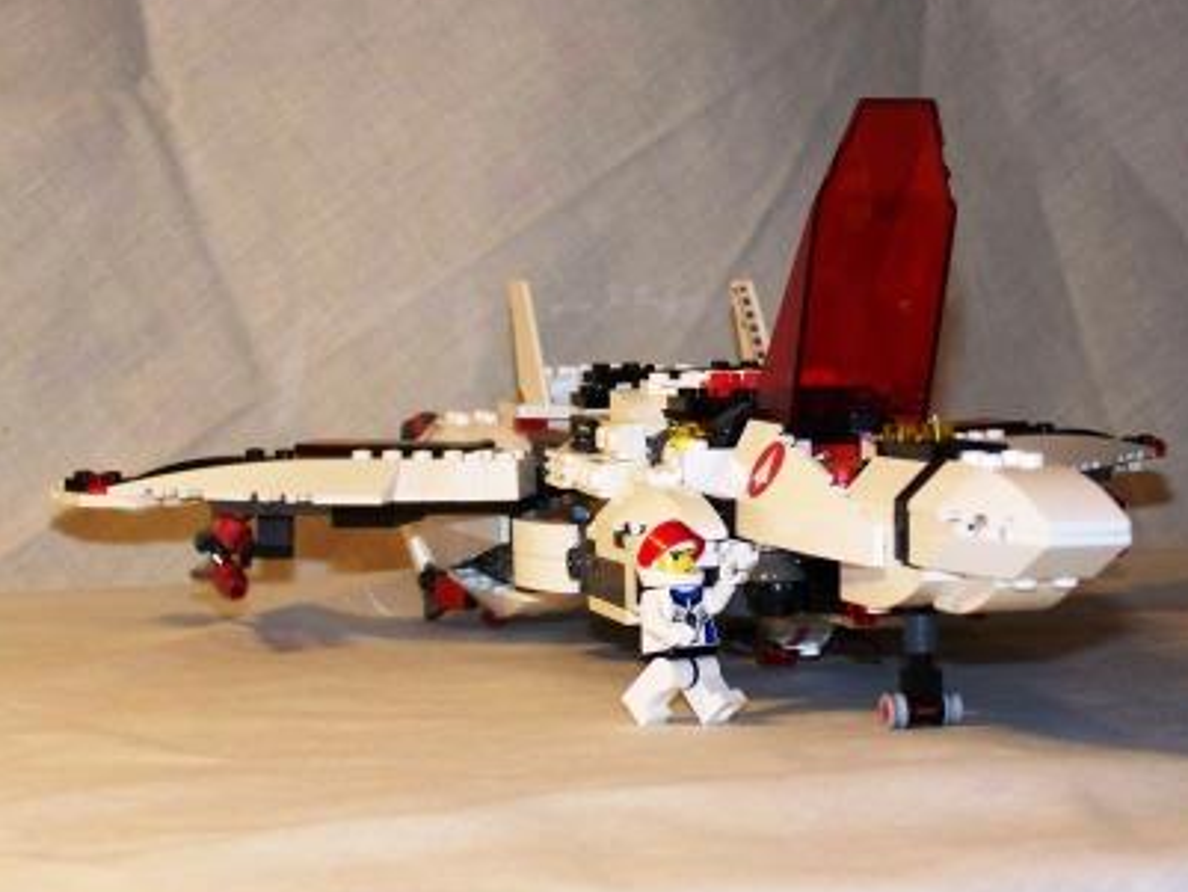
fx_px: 2952
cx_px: 658
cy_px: 450
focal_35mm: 86
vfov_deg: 17.2
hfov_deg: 22.7
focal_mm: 12.8
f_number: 3.2
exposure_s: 1/40
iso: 200
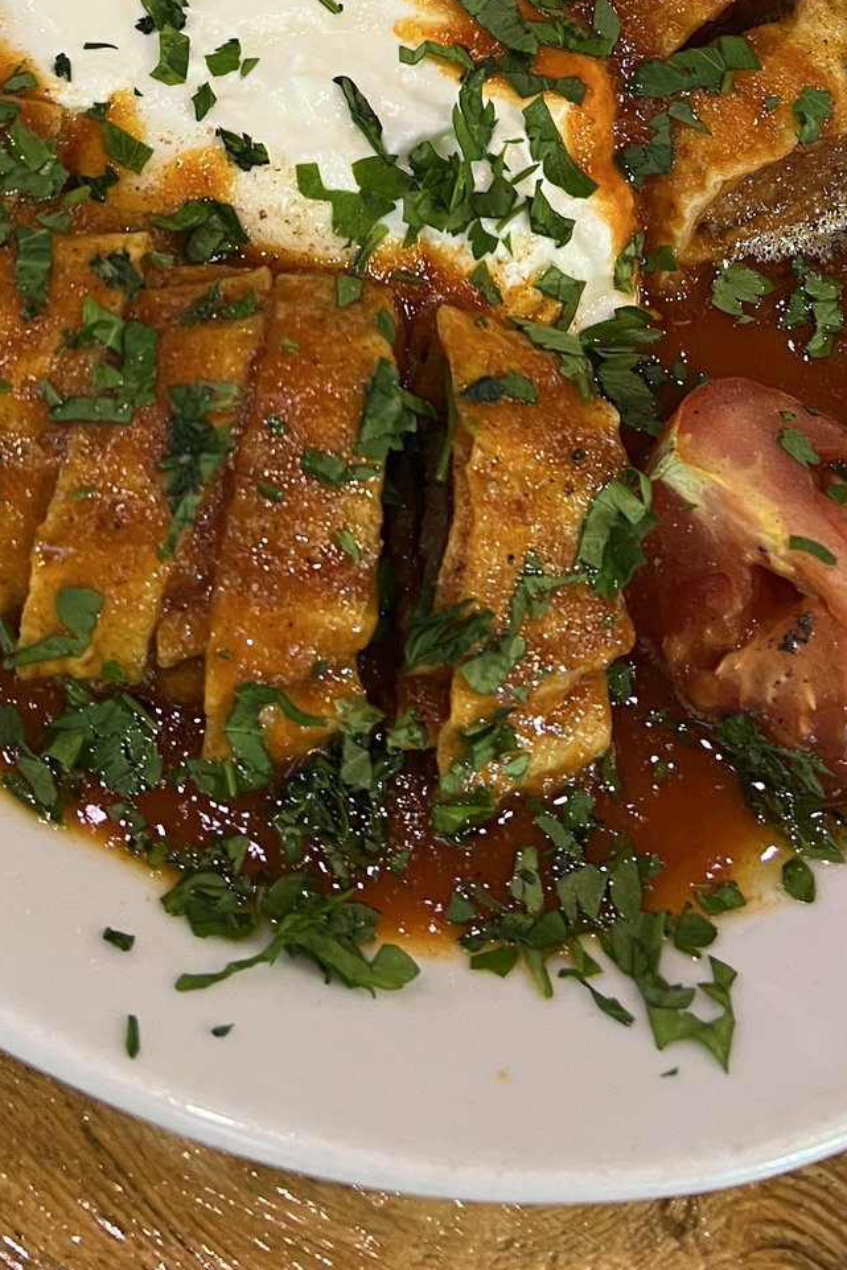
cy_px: -44
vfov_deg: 30.6
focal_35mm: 60
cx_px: 311
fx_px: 2117
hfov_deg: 22.6
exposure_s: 1/50
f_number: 1.5
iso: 320
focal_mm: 5.7
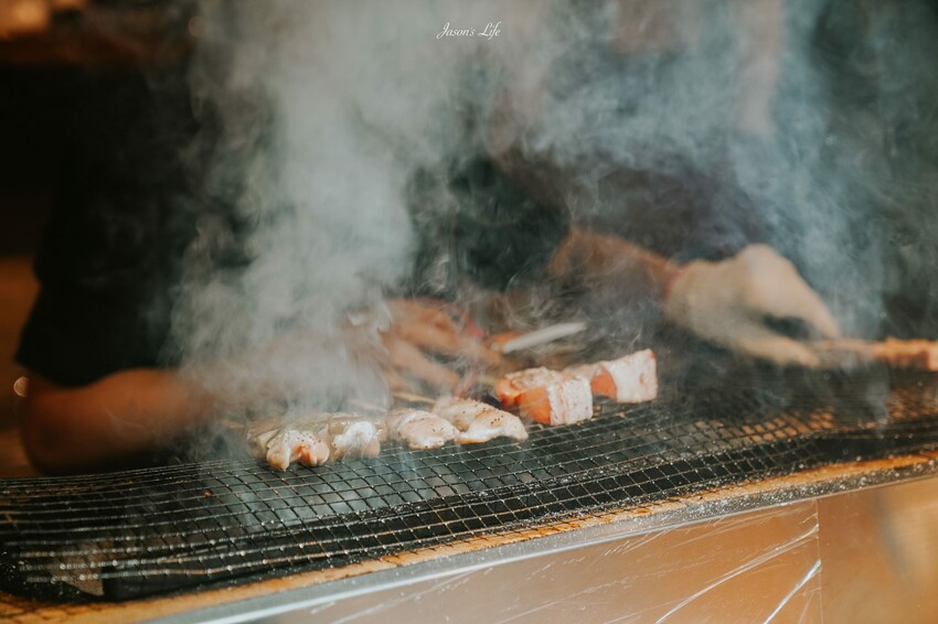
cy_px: 312
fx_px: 1823
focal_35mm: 70
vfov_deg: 19.4
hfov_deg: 28.9
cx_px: 469
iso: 320
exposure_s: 1/80
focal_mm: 70
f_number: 2.8
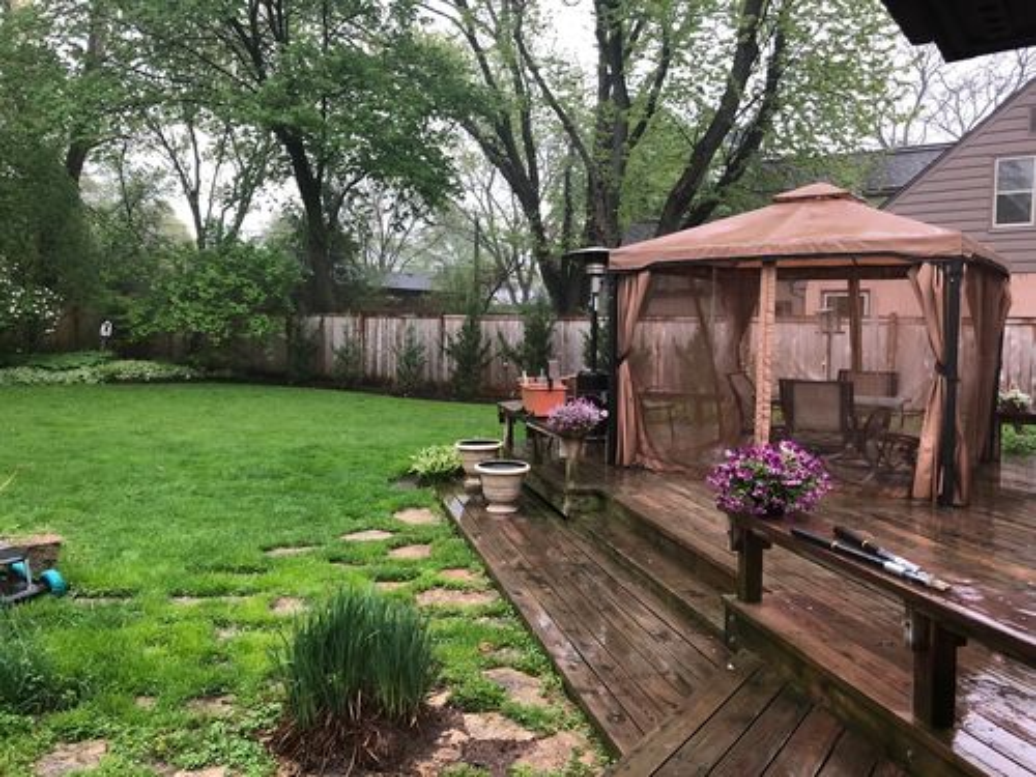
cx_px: 518
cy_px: 388
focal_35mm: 28
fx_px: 838
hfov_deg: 63.4
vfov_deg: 49.7
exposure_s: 1/15
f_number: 1.8
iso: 64
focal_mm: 4
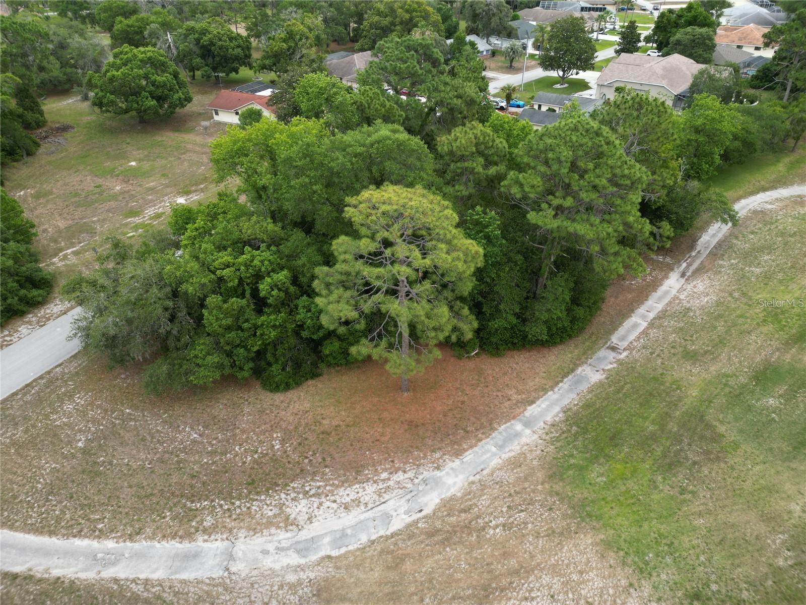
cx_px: 403
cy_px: 302
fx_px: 559
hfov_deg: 71.6
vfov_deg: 56.8
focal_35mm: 24
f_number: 1.7
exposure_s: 1/800
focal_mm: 6.72
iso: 100
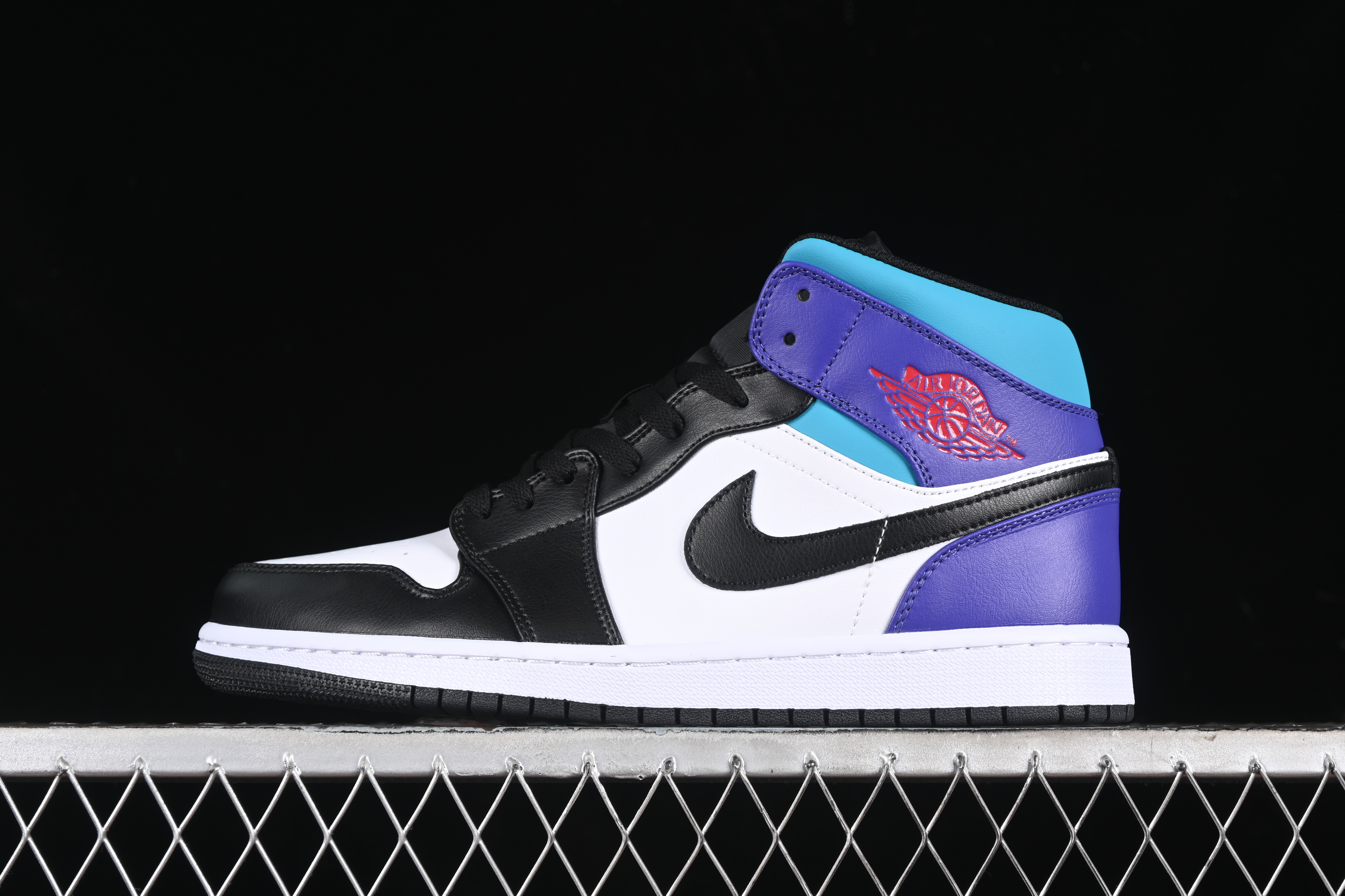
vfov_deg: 18.2
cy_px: 448
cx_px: 672
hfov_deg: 27.0
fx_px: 2802
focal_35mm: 75
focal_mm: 50
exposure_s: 1/60
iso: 160
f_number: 6.3
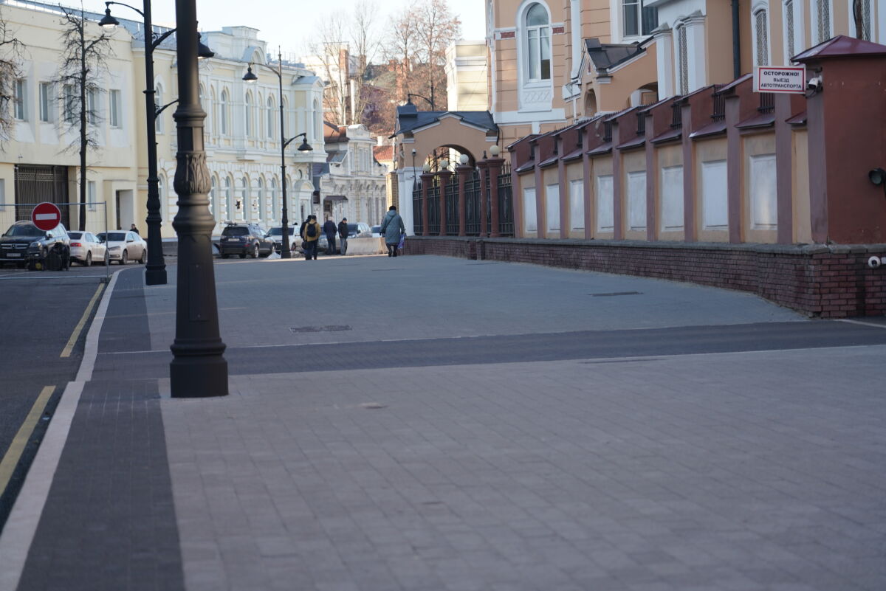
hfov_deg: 19.4
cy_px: 296
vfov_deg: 13.1
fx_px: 2585
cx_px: 443
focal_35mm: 105
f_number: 4
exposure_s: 1/400
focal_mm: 105
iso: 250
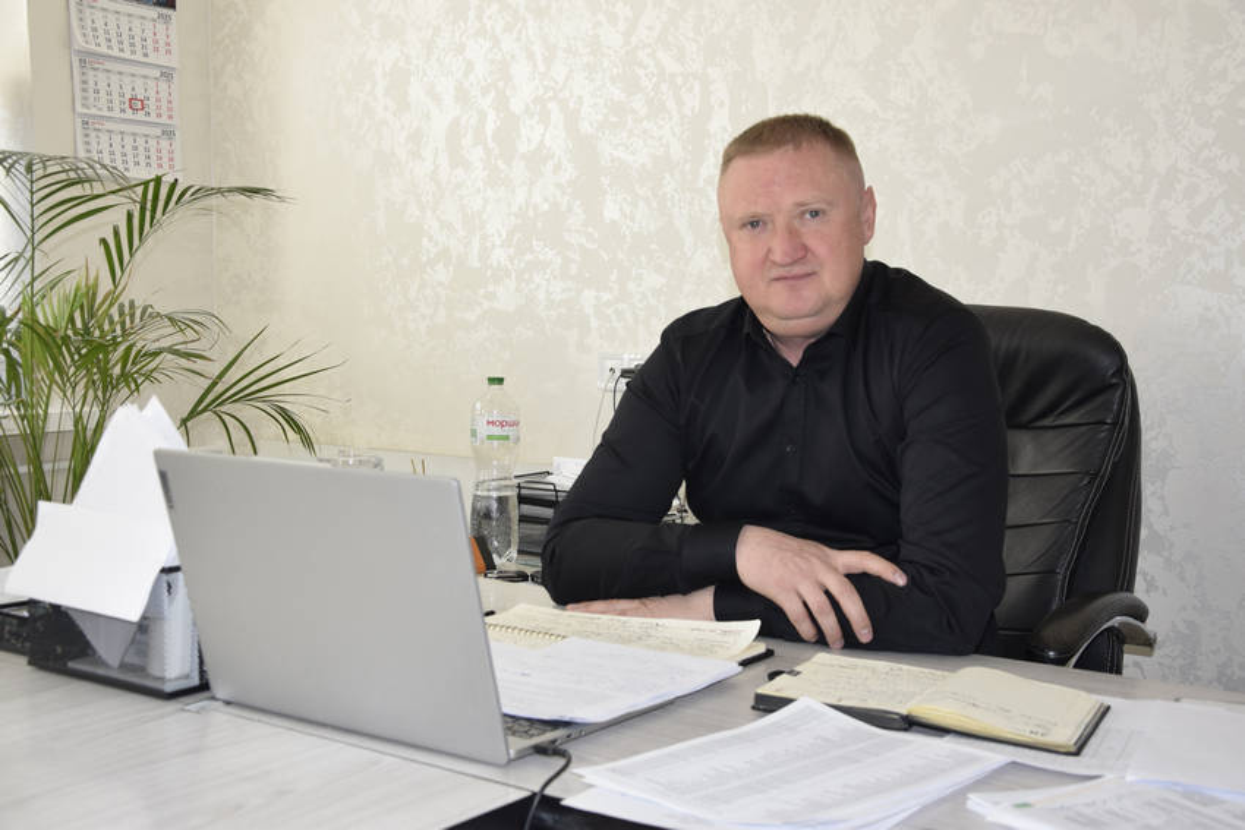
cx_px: 622
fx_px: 1453
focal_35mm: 42
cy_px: 415
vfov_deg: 31.9
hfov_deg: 46.4
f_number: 5.6
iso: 560
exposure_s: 1/125
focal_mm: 28
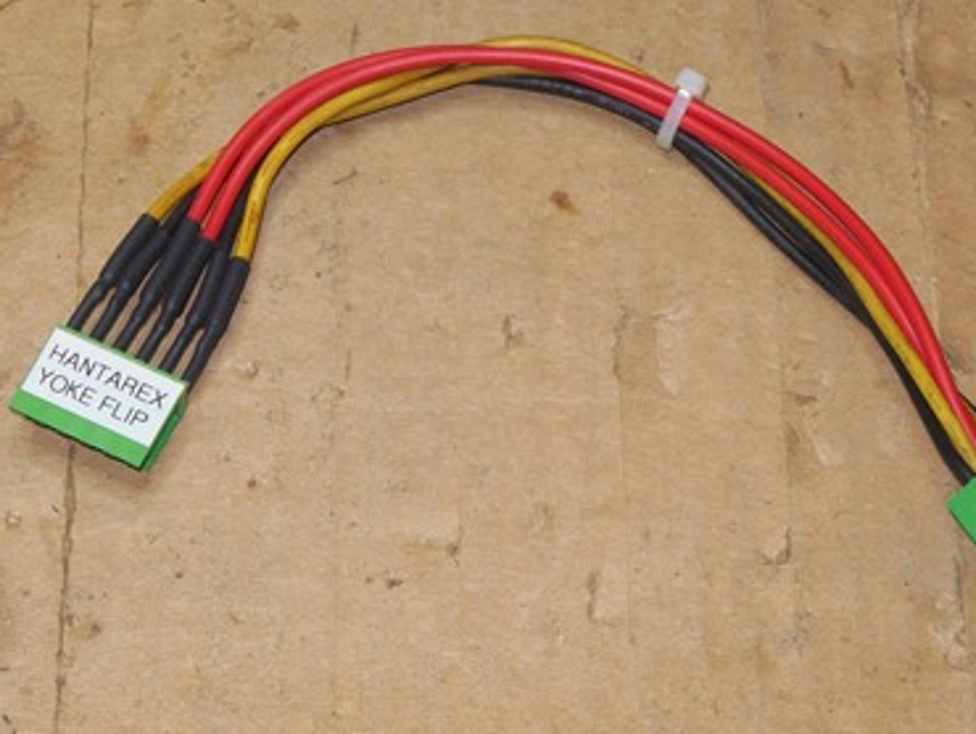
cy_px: 354
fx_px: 2596
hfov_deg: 21.3
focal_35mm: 92
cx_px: 564
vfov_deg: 16.1
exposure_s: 1/60
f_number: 4.4
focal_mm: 13.6
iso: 200
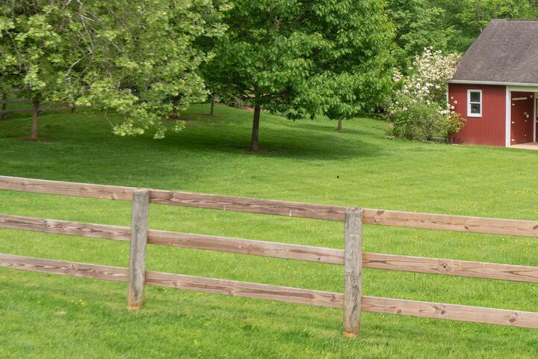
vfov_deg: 16.1
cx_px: 525
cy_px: 64
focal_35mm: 84
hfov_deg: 23.3
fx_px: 1255
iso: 400
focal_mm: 35
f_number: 8
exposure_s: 1/100
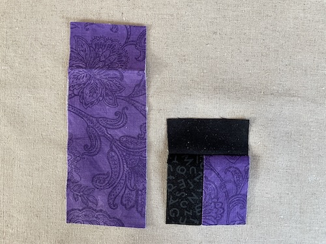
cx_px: 163
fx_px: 245
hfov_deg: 67.3
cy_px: 122
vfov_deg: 53.1
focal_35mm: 26
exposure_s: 1/70
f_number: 1.6
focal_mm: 4.2
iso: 125
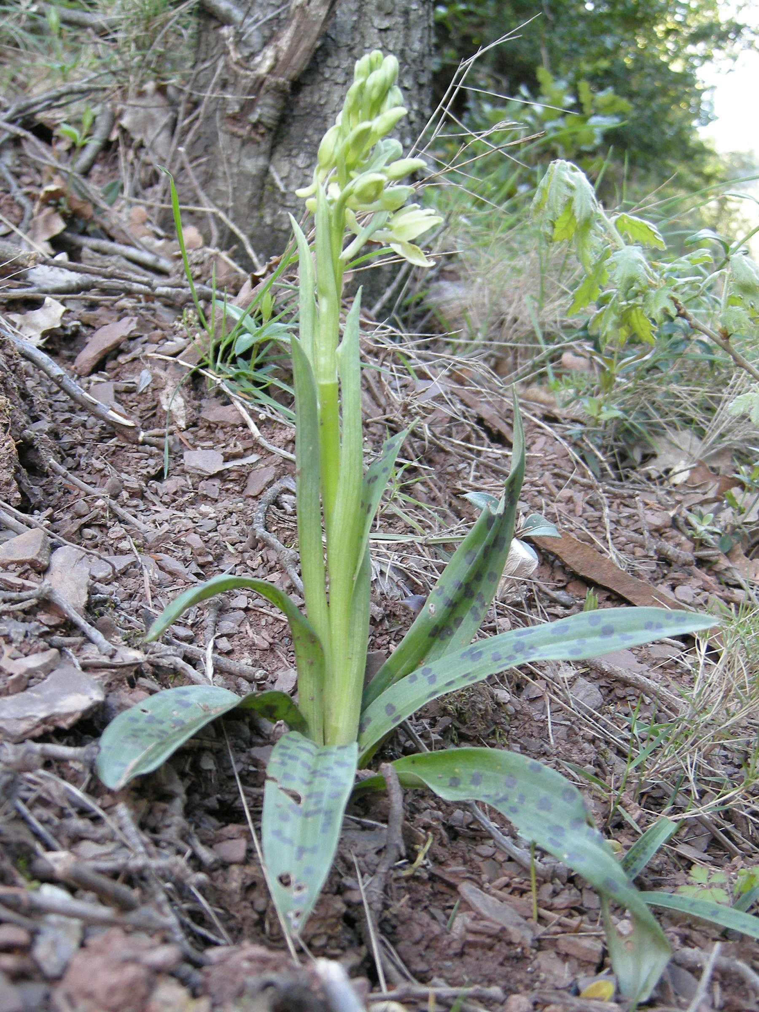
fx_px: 1023
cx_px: 380
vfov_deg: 52.6
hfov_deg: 40.7
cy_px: 506
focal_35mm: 35
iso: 131
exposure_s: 1/60
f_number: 2.7
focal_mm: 7.5
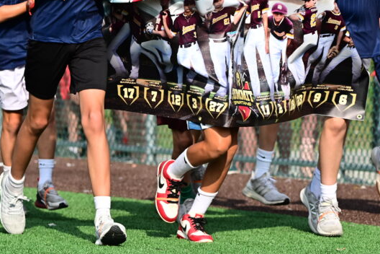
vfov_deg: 3.9
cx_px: 127
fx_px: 3684
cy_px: 27
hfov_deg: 5.9
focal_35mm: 349
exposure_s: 1/2000
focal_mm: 180
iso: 640
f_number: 5.6
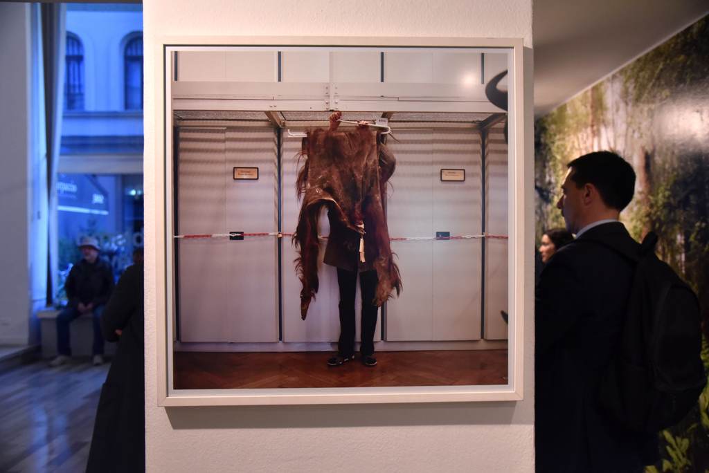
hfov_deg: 60.3
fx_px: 611
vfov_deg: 42.4
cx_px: 354
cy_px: 236
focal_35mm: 31
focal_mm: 31
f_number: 4
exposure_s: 1/125
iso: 2500
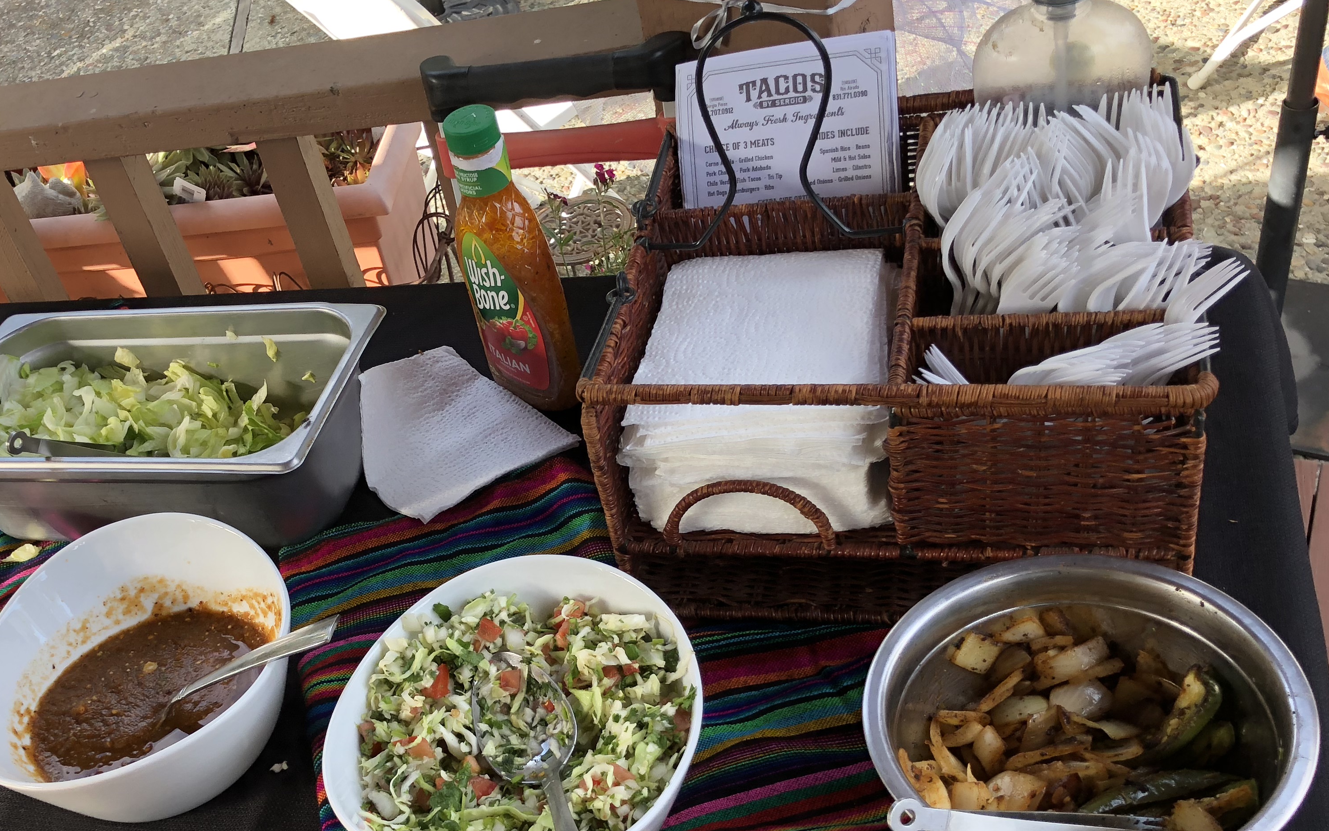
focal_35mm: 40
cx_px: 509
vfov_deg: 31.9
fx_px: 1449
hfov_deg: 48.9
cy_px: 499
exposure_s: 1/123
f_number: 1.8
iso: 20
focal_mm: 4
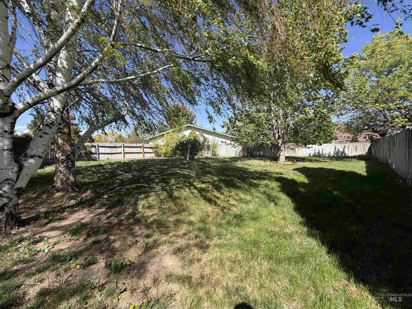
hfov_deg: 102.1
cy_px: 154
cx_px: 206
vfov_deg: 85.7
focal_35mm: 14
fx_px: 167
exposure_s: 1/631
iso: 40
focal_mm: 2.22
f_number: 2.2
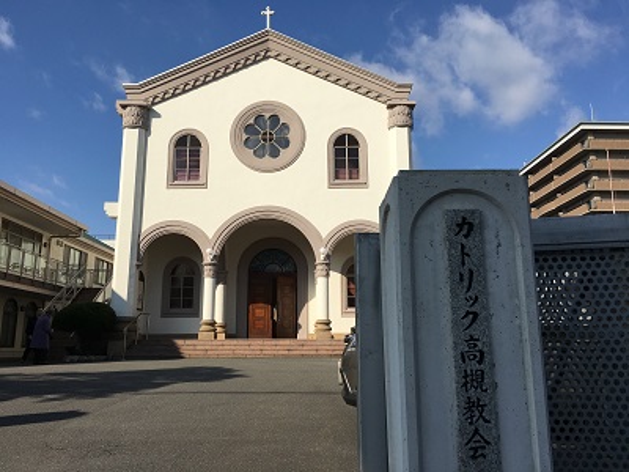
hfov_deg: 61.7
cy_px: 236
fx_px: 527
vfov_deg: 48.2
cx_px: 314
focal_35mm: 29
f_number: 2.2
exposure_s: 1/3077
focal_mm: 4.15
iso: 25
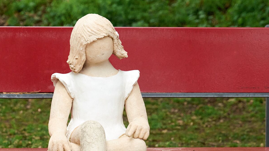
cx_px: 95
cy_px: 159
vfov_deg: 5.5
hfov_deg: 9.8
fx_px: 1569
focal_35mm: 220
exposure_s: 1/2000
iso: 6400
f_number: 5.6
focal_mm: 105
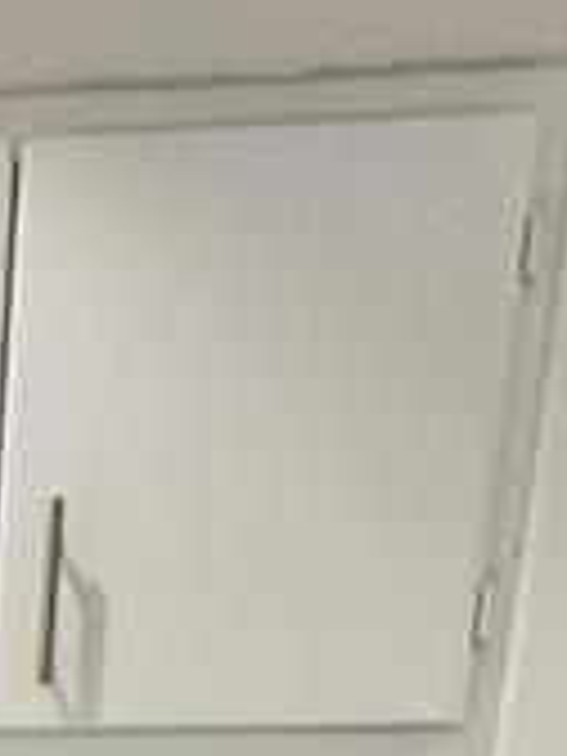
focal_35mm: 100
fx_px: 2184
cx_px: -356
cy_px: 2034
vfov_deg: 12.6
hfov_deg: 13.7
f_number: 2.2
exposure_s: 1/120
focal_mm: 2.22
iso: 160
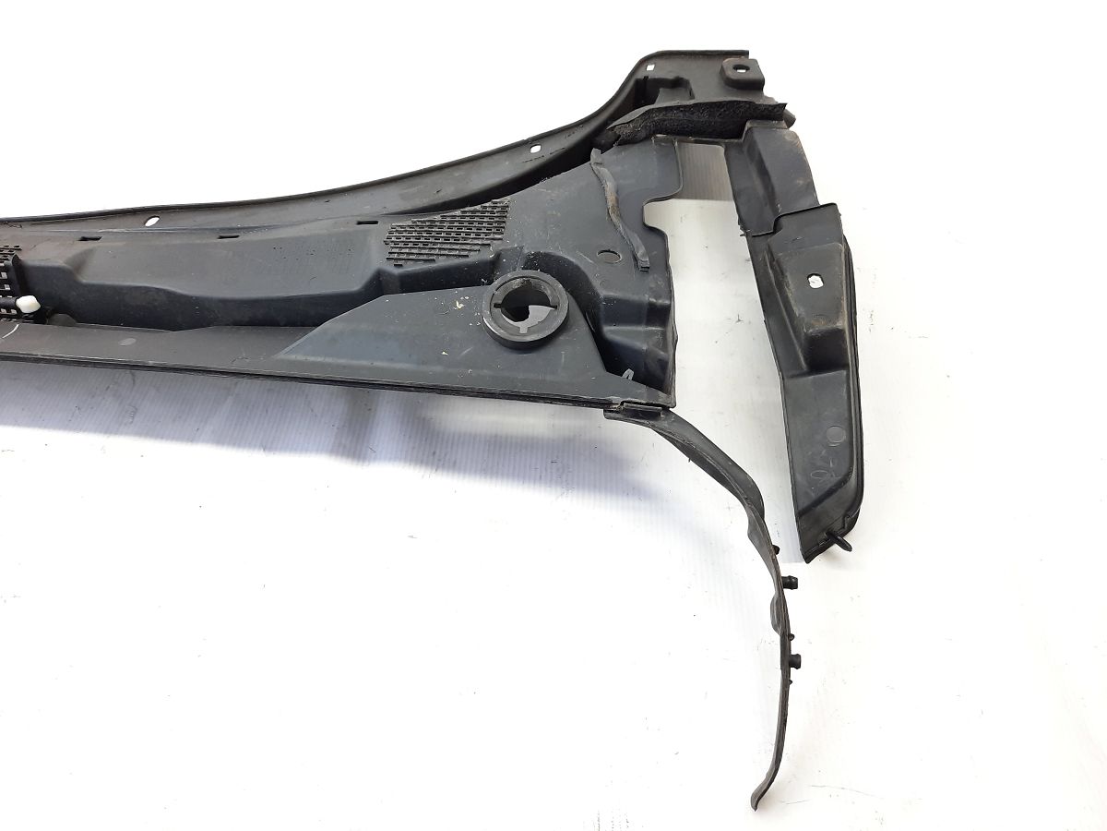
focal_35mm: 25
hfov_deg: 69.4
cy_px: 416
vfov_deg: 54.9
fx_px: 799
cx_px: 554
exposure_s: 1/50
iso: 125
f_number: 2
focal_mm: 4.6
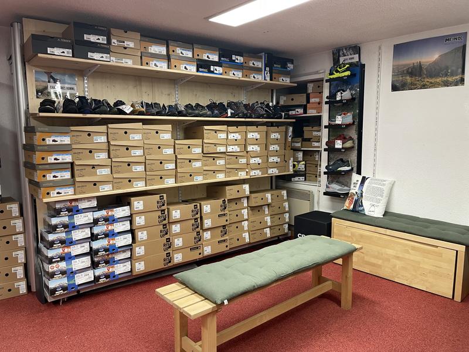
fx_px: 352
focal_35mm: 26
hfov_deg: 67.3
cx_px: 234
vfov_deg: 53.1
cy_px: 176
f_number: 1.6
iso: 100
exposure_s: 1/50
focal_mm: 4.2
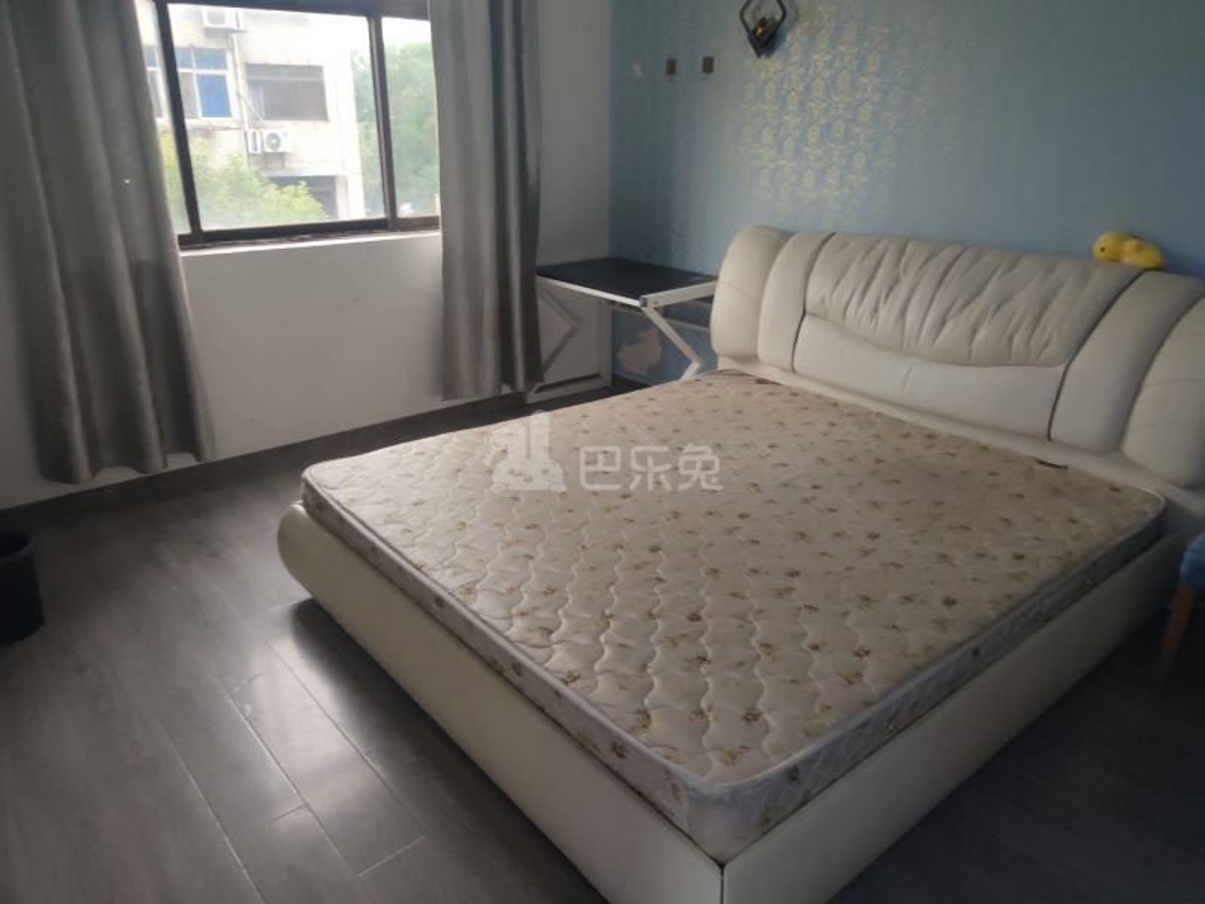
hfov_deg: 71.6
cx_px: 602
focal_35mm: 24
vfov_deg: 56.8
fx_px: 835
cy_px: 452
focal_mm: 6.72
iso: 338
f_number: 1.69
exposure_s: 1/50
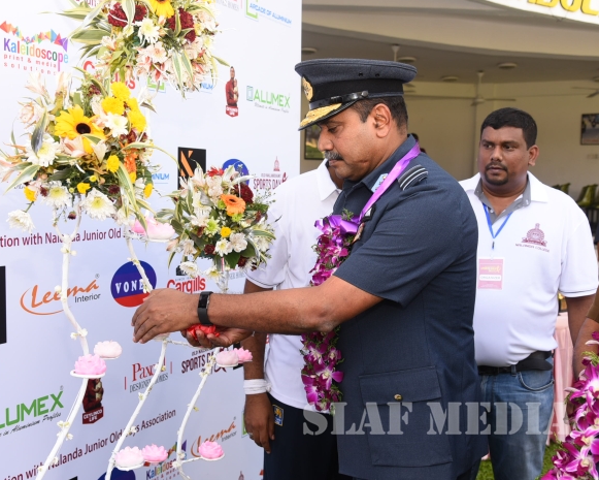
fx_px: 762
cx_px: 255
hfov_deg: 42.8
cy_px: 240
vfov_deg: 34.9
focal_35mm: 43
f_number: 5.6
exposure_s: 1/125
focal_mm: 38
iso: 250
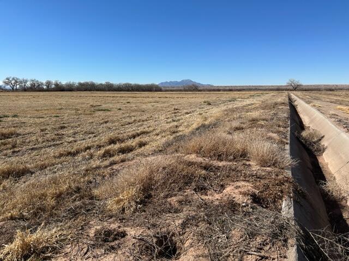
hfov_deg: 71.6
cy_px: 130
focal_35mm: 24
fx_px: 242
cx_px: 174
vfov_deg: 56.8
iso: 80
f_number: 1.78
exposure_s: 1/6211
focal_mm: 6.86
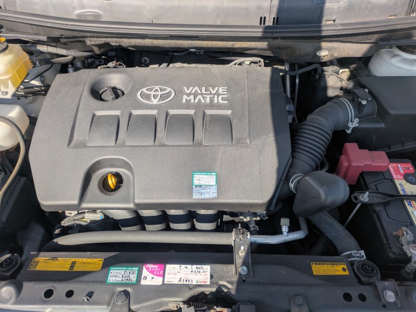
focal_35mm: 25
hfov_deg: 69.4
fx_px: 301
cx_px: 208
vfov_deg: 54.9
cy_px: 156
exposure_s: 1/1292
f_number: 1.89
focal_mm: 5.43
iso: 47
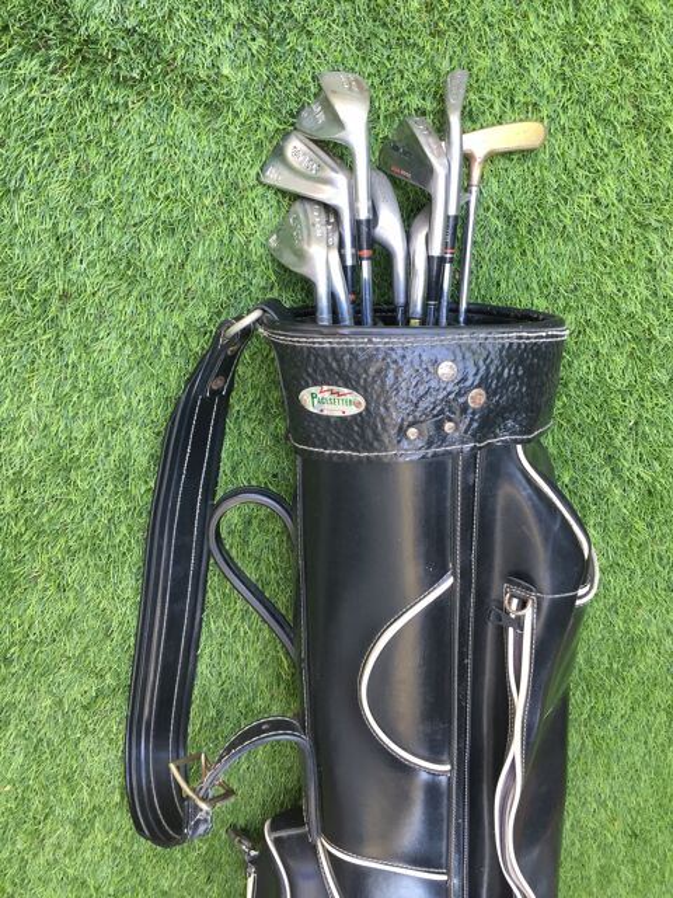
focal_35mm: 29
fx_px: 752
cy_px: 449
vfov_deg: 61.7
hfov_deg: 48.2
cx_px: 336
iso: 32
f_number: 2.2
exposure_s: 1/33
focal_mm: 4.15
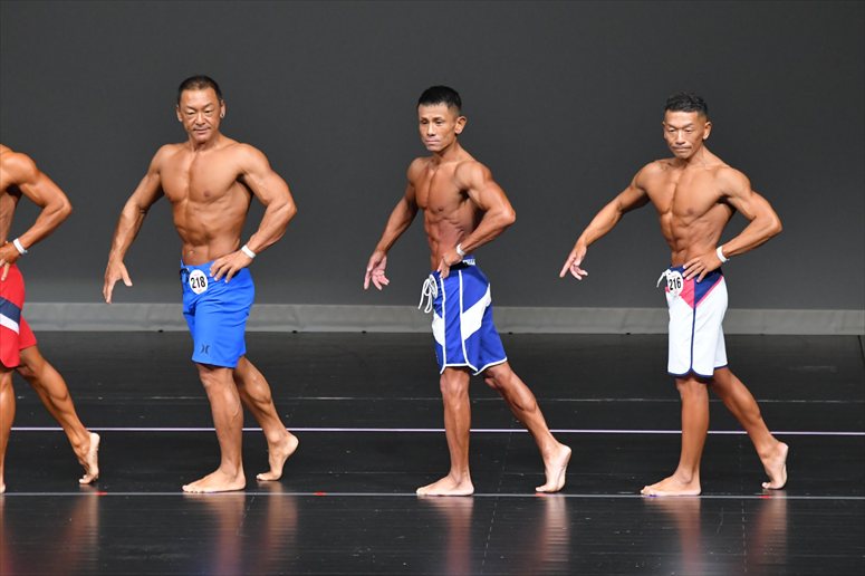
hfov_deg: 7.2
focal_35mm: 285
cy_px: 288
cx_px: 432
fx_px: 6845
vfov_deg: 4.8
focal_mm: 190
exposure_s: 1/400
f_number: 5.6
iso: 4000
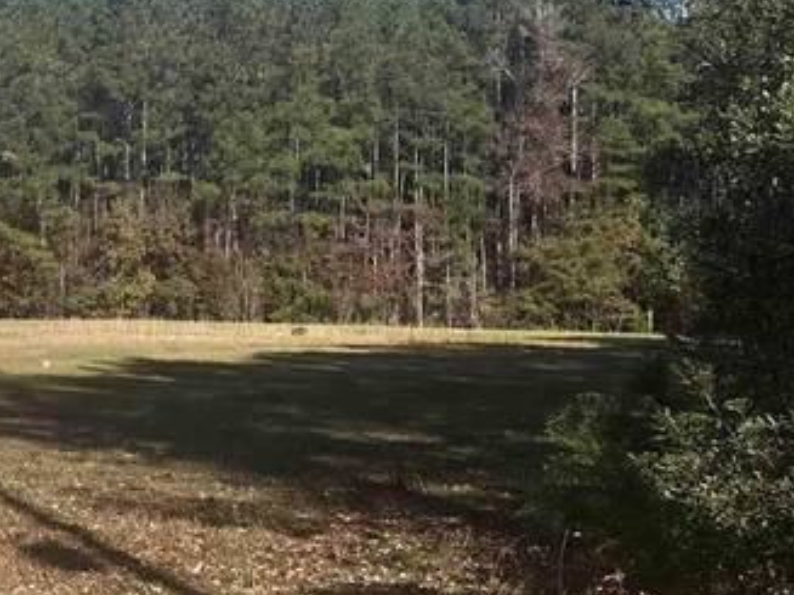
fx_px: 2155
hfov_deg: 18.8
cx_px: -330
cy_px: 180
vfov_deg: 15.7
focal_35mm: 94
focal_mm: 6.86
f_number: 1.78
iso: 80
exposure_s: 1/3861
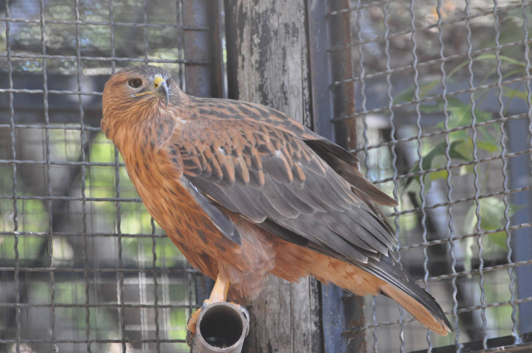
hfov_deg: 5.5
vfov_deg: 3.7
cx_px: 266
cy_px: 176
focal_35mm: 375
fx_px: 5535
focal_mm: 250
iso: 1600
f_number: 5.6
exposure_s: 1/250
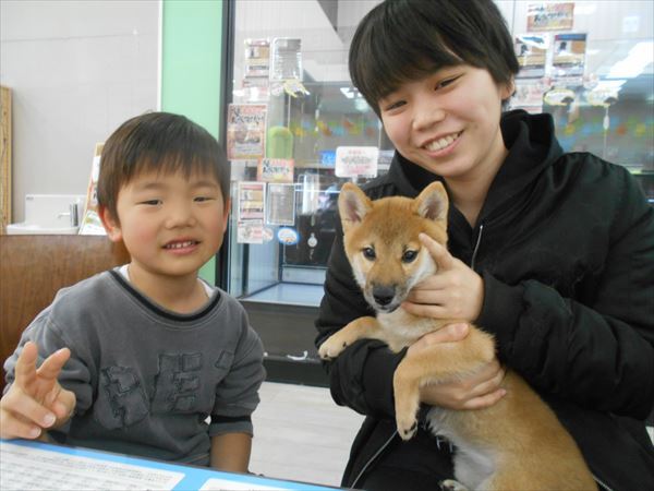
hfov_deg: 67.3
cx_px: 327
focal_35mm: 26
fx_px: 491
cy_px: 246
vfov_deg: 53.1
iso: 360
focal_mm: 4.6
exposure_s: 1/30
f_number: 3.2
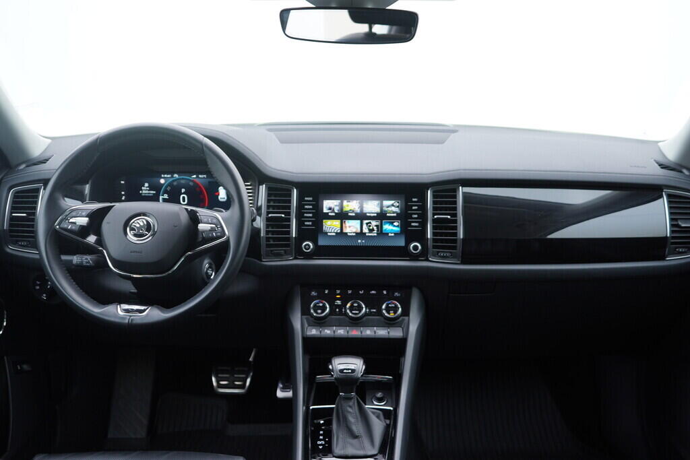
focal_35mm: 36
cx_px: 345
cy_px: 230
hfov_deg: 53.1
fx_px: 690
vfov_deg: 36.9
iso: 160
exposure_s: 1/40
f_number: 2.8
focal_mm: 24
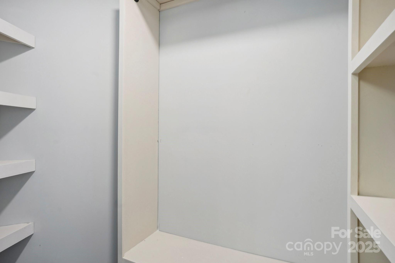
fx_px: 197
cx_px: 198
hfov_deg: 90.0
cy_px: 132
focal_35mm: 18
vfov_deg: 67.4
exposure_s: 1/13
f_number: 8
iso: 400
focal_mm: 18
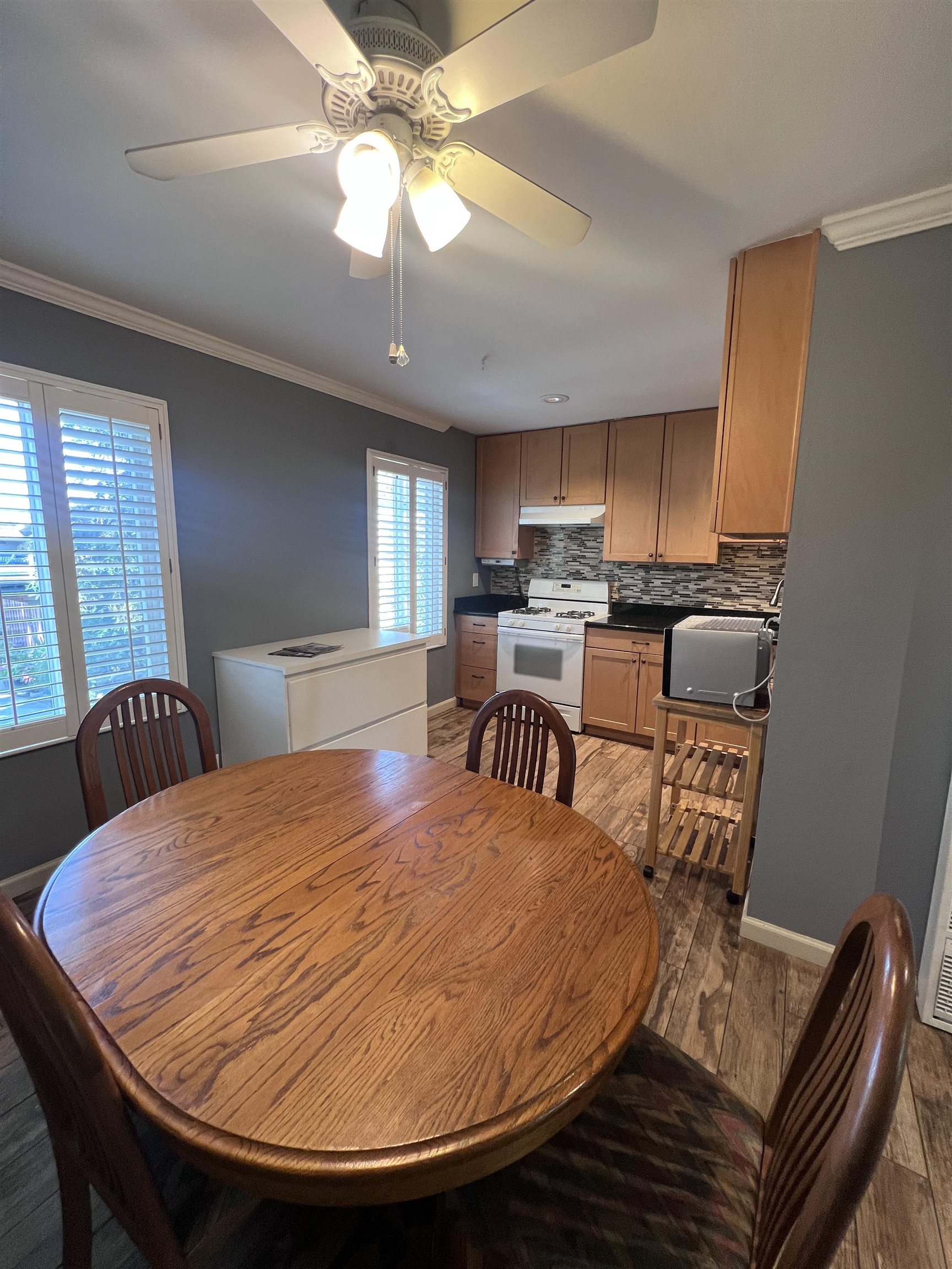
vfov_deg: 106.2
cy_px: 634
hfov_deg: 89.9
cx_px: 476
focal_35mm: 13
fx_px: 477
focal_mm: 1.57
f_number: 1.8
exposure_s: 1/60
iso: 160
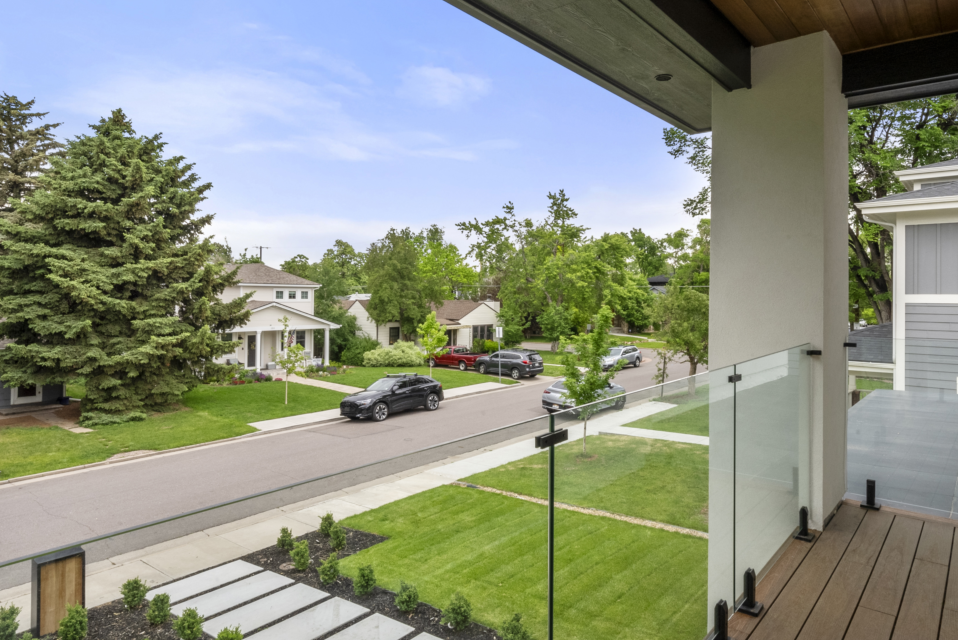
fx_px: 586
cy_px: 278
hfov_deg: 78.1
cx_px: 547
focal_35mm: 22
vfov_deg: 57.1
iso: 320
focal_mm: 18
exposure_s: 1/6
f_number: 22
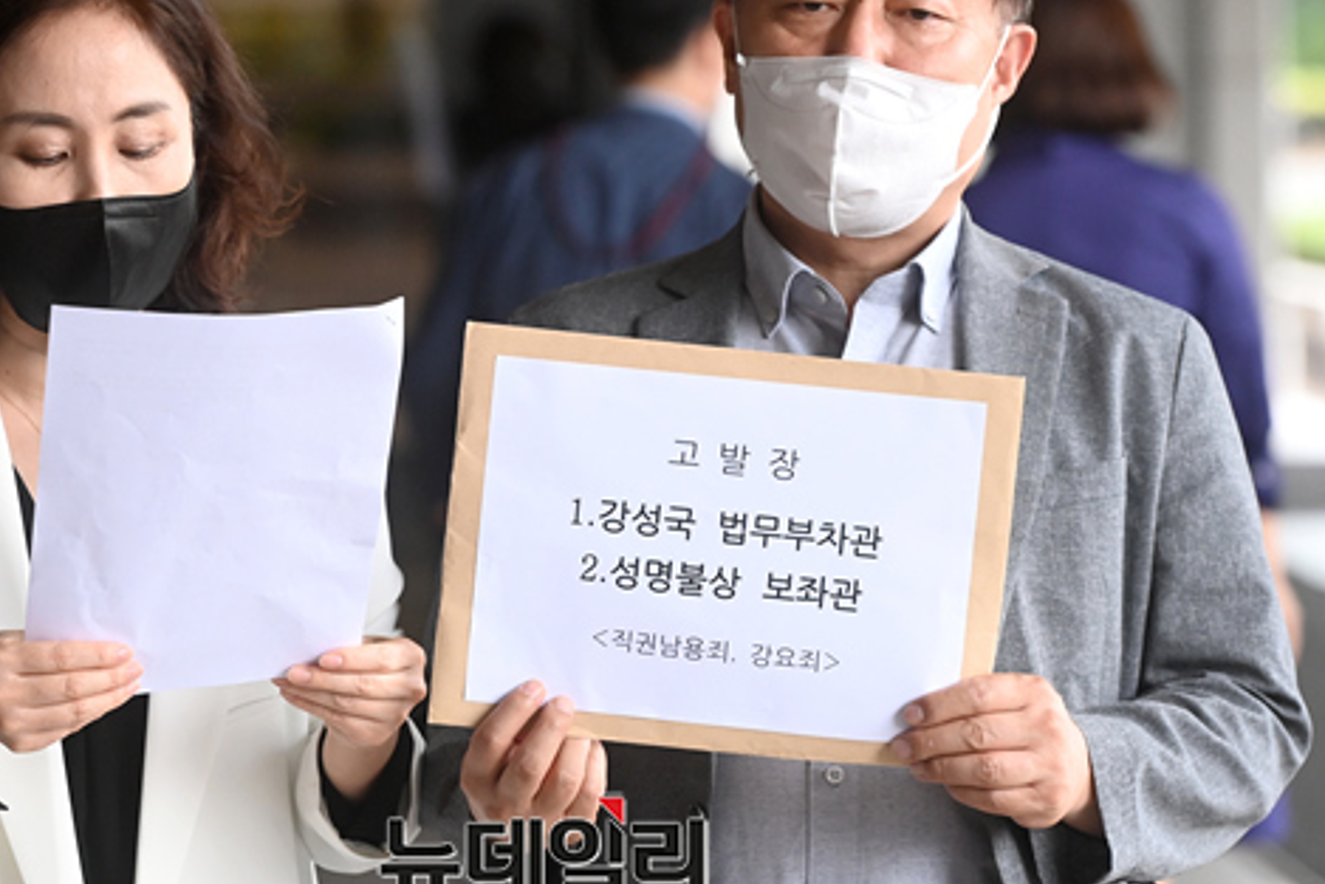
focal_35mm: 225
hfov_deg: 9.1
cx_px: 537
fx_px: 8283
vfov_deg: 6.1
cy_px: 360
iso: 2500
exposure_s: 1/400
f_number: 6.3
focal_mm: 165
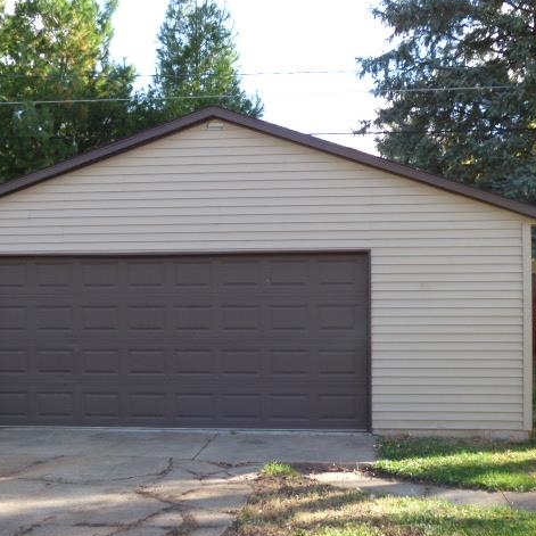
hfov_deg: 31.6
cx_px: 255
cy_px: 265
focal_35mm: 54
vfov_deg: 31.6
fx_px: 946
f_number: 3.7
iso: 100
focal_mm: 7.79
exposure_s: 1/160
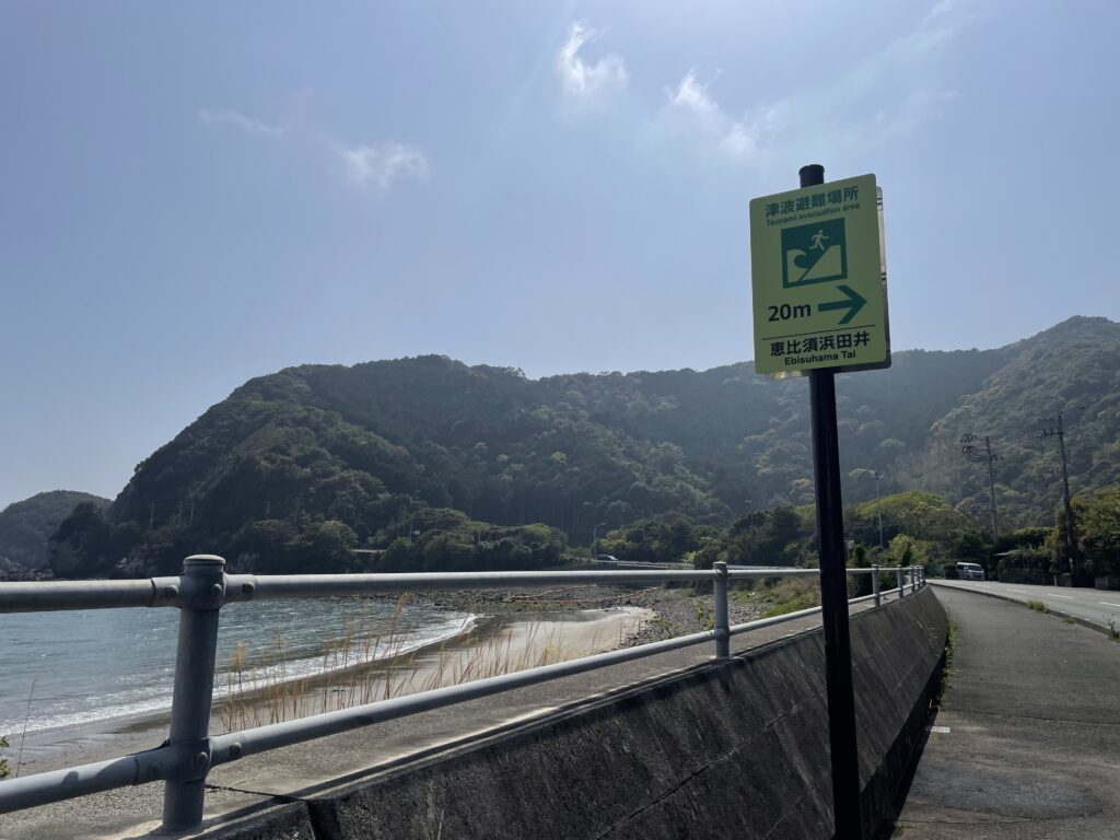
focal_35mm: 26
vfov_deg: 53.1
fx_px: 841
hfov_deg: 67.3
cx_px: 560
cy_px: 420
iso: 32
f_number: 1.6
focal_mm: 4.2
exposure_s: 1/14925
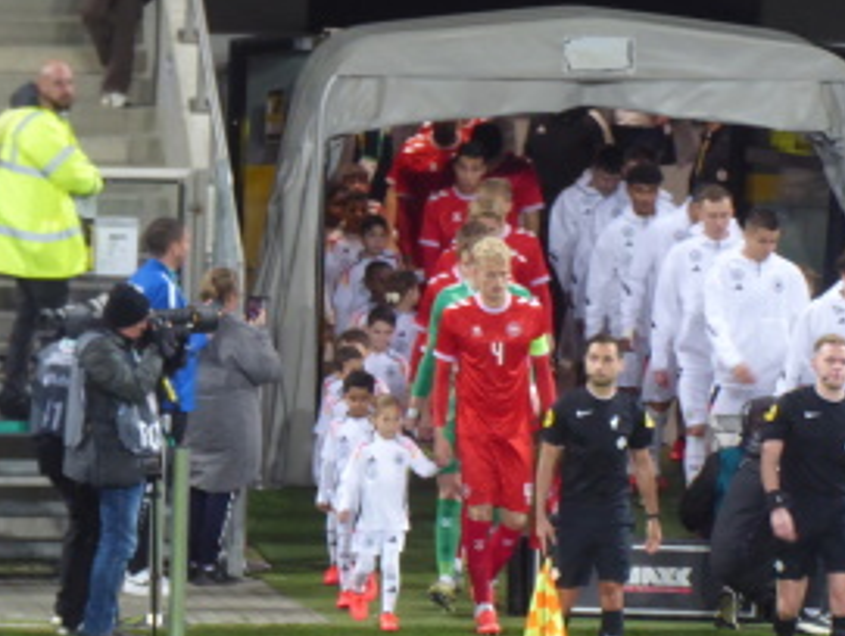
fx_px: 18870
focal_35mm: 772
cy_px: 287
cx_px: 664
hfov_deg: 2.6
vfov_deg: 1.9
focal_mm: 83.4
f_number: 6
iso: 400
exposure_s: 1/30
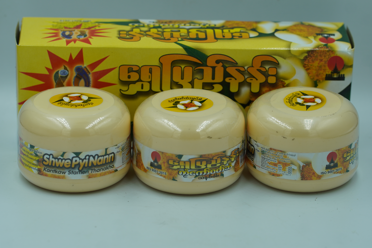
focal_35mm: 128
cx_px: 186
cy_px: 124
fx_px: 1317
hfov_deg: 16.1
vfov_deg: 10.8
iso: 100
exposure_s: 1/320
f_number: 5.6
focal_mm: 85
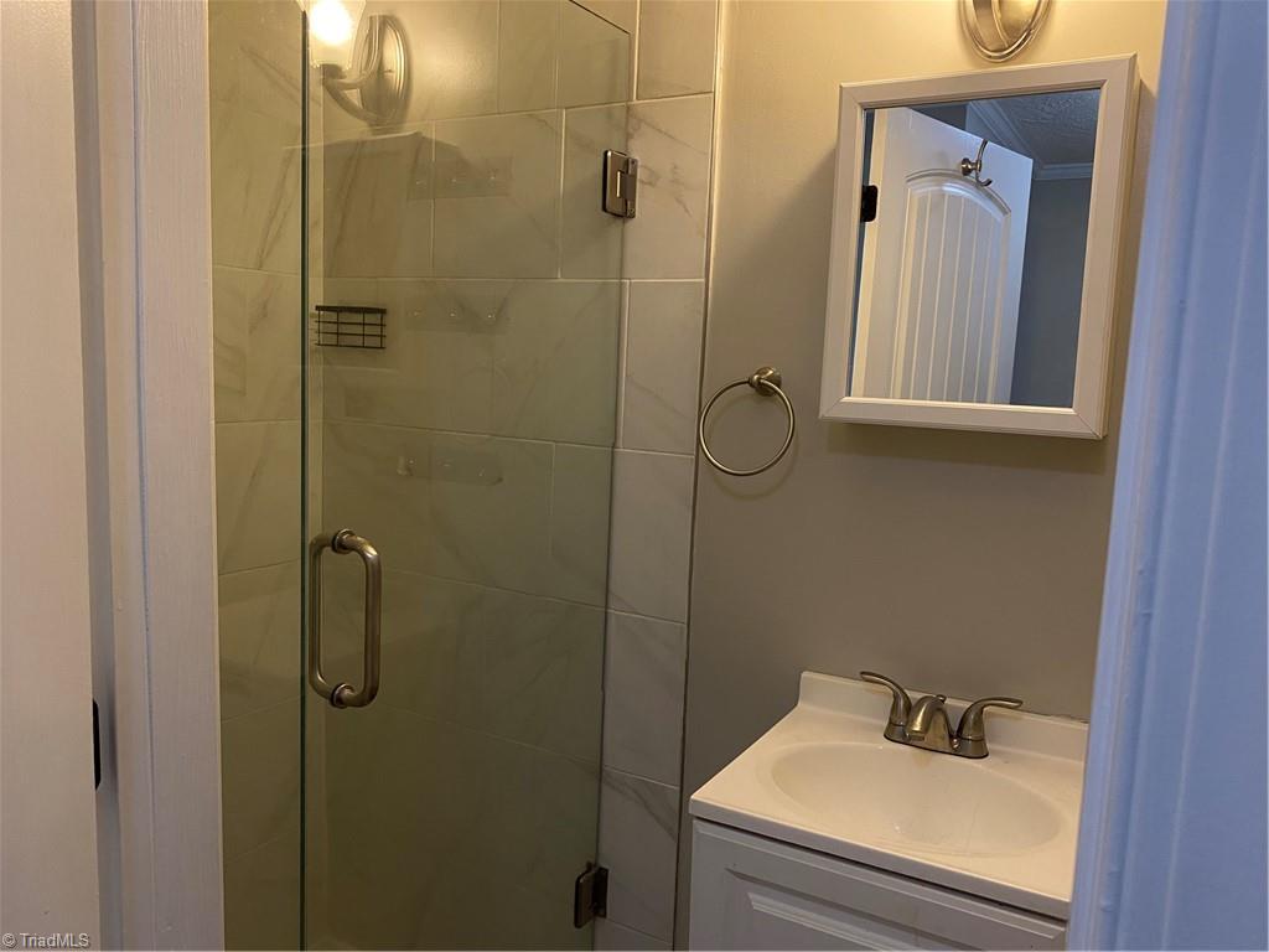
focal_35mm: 26
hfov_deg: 67.3
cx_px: 634
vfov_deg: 53.1
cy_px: 476
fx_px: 953
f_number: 1.8
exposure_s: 1/60
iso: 125
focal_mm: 4.25
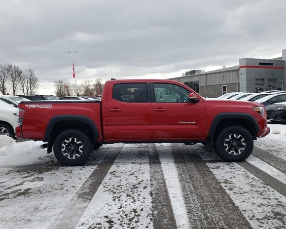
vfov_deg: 51.5
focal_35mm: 28
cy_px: 114
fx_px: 237
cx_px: 143
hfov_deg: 62.2
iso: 50
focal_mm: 4.3
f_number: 2.4
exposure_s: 1/487
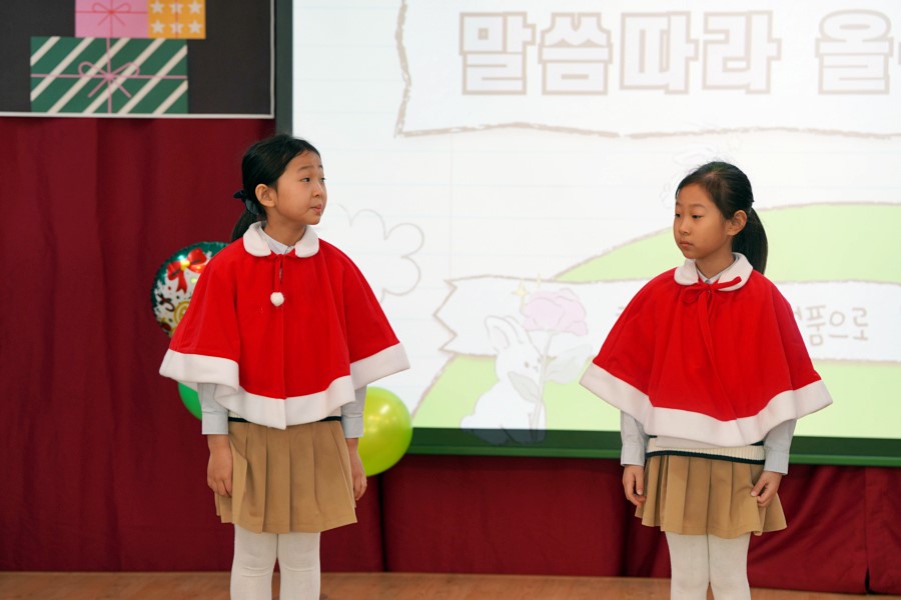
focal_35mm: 132
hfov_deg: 15.5
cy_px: 300
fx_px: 3303
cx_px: 450
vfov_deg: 10.4
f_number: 4
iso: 500
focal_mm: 132
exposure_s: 1/160
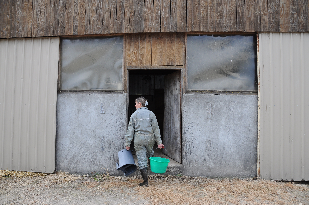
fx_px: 231
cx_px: 154
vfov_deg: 47.8
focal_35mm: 27
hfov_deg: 67.4
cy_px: 102
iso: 200
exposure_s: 1/125
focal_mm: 18
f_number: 5.6
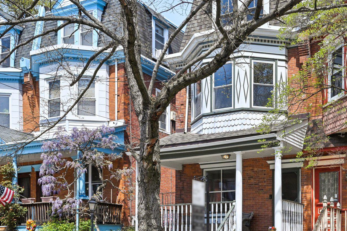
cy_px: 111
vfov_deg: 27.5
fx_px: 472
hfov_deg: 39.5
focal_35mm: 49
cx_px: 252
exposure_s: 1/1600
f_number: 8
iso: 800
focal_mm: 30
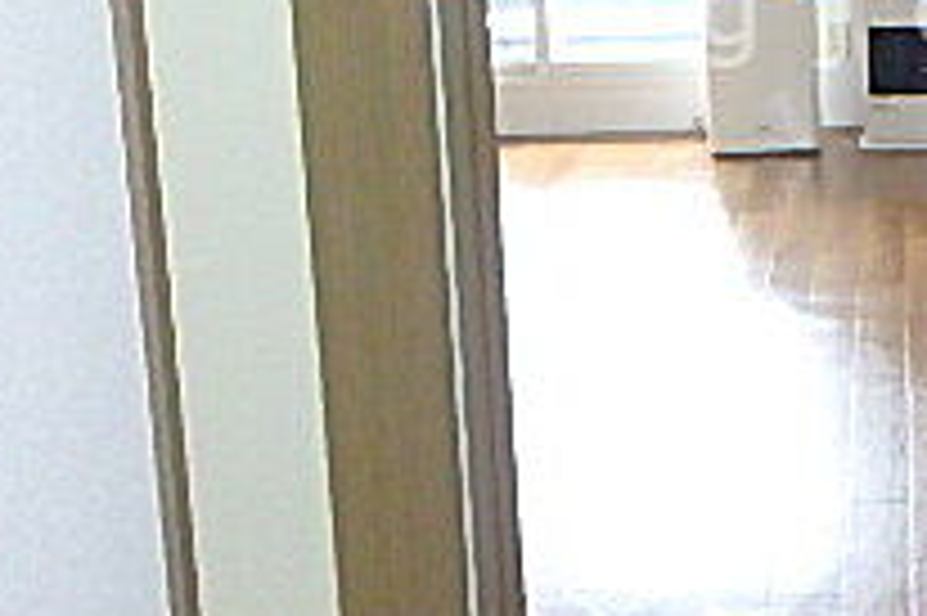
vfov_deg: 19.5
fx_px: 1750
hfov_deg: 28.7
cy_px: 13
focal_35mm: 68
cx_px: 796
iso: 400
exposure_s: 1/30
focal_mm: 3.7
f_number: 3.5
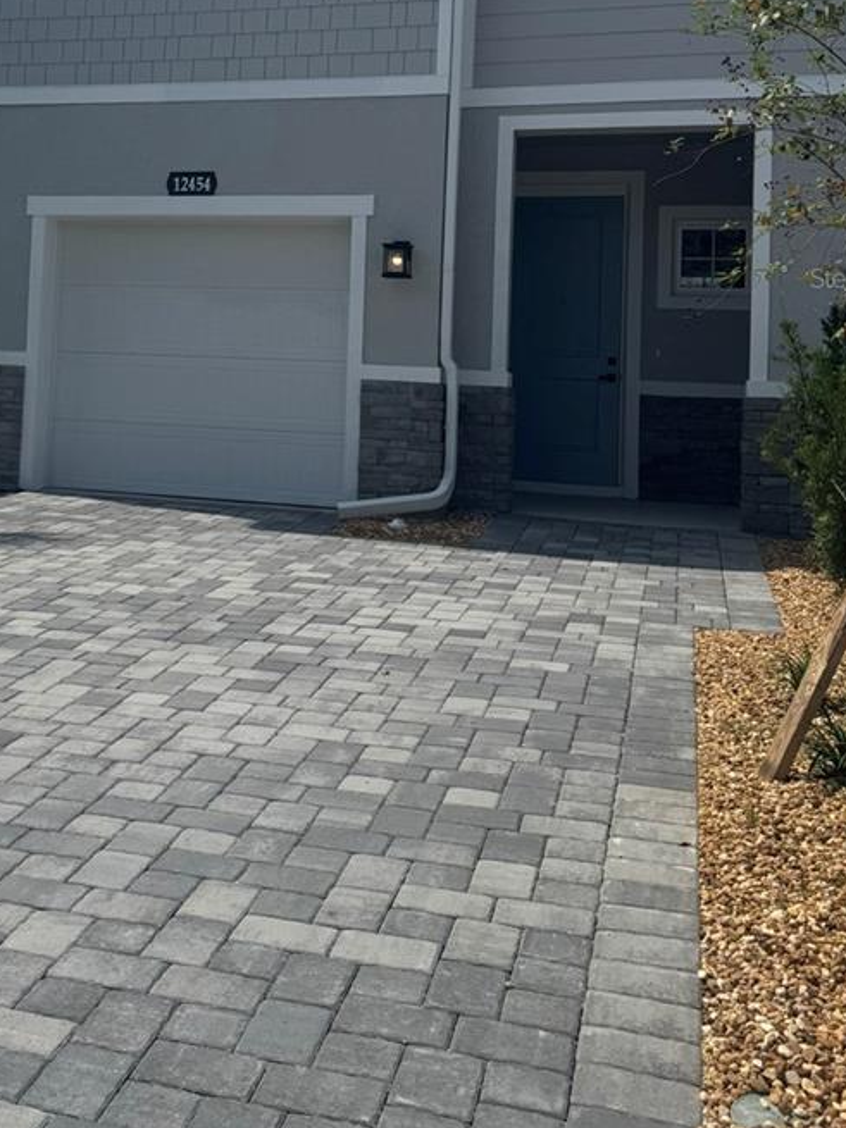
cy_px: 277
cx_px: 157
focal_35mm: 44
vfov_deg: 41.6
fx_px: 1434
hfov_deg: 31.9
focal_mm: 6.76
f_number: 1.78
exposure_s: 1/10417
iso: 80
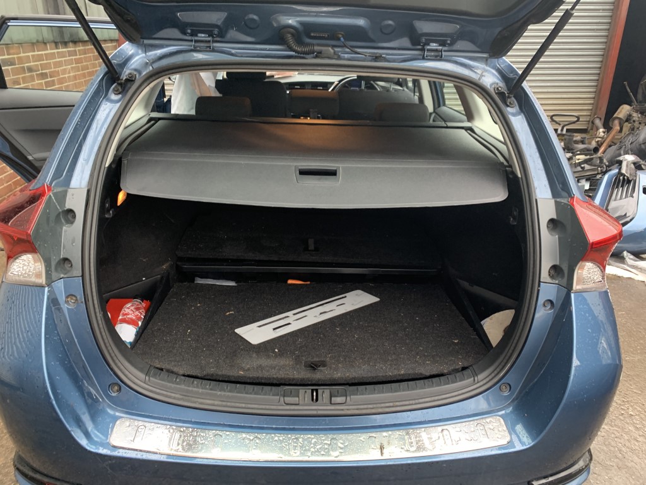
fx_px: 485
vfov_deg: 53.1
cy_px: 242
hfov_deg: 67.3
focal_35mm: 26
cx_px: 323
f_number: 1.8
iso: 200
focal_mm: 4.25
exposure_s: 1/60
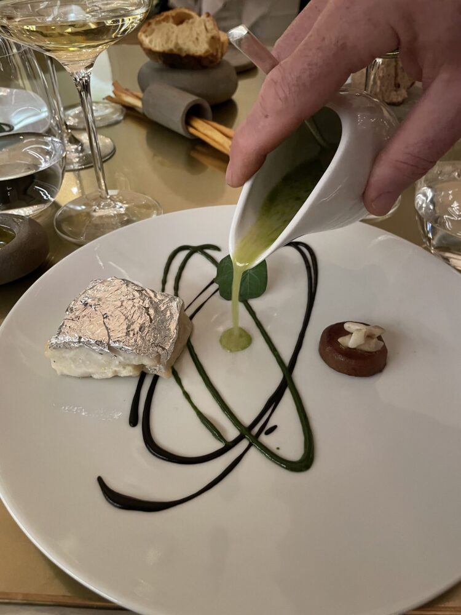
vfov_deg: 67.3
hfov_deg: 53.1
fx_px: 462
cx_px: 230
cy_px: 308
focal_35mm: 26
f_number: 1.6
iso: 500
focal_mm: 4.2
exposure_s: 1/25
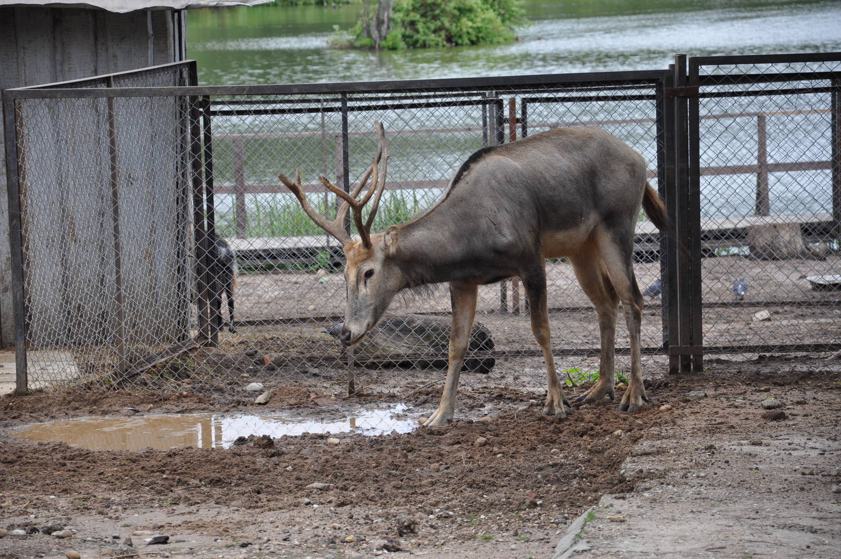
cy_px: 280
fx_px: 3675
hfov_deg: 13.1
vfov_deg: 8.7
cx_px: 420
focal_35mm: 158
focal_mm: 105
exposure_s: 1/250
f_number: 5.6
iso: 400
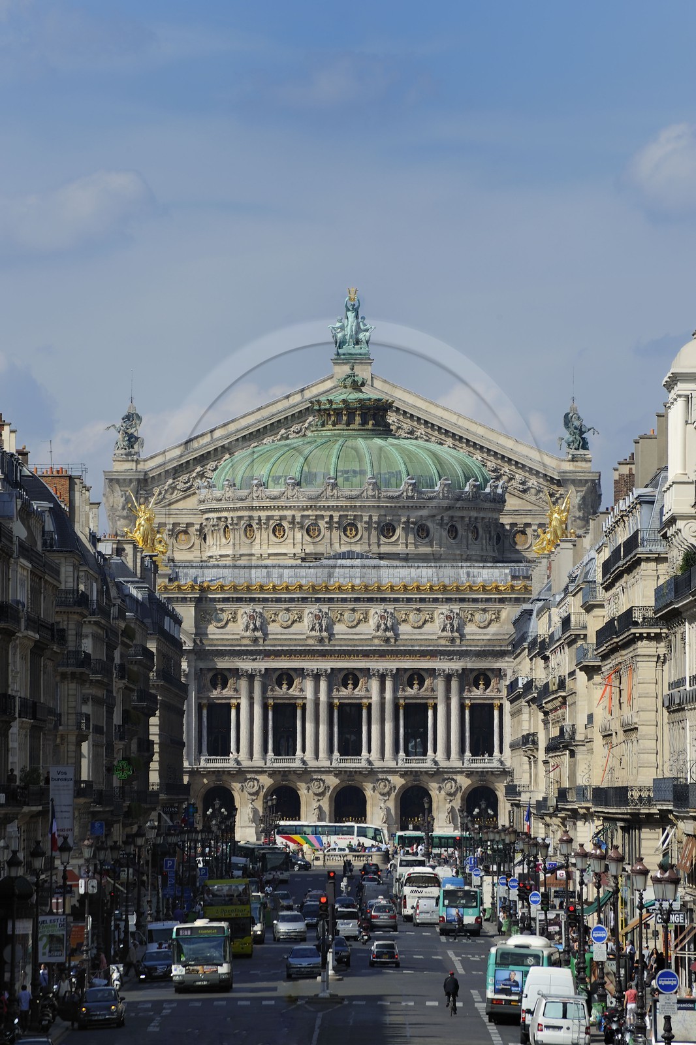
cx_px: 348
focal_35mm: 300
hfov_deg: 4.6
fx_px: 8703
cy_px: 522
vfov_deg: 6.9
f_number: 10
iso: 200
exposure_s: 1/250
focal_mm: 300
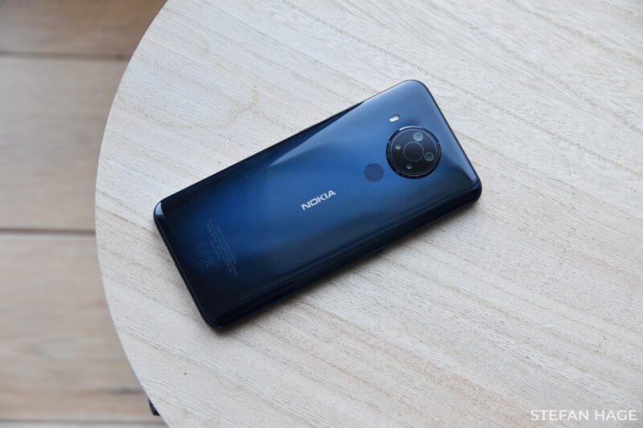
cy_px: 214
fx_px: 1339
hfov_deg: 27.0
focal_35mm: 75
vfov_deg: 18.2
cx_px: 322
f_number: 4
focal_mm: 50
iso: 400
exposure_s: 1/60
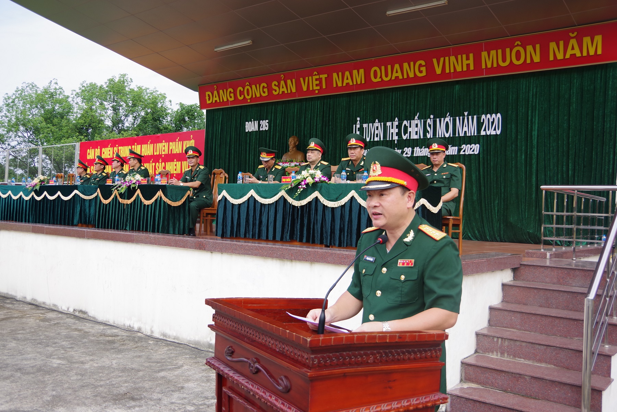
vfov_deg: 42.3
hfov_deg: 60.3
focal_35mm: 31
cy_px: 206
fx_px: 531
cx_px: 308
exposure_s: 1/500
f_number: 4.5
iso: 200
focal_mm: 21
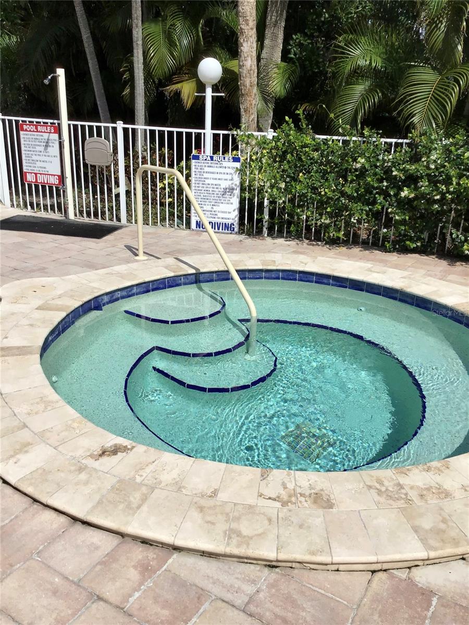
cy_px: 312
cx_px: 234
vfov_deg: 58.4
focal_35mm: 31
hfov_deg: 45.4
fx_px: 560
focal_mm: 3.3
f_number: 2.4
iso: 25
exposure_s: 1/2632
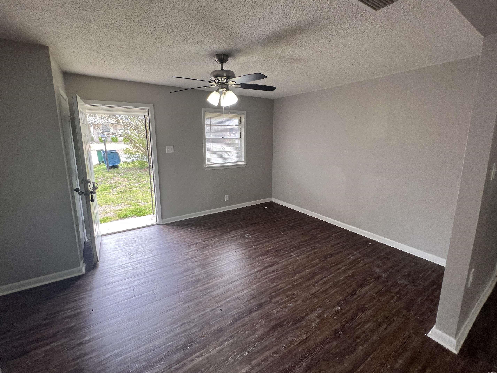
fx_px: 201
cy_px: 177
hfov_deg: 102.1
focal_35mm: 14
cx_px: 248
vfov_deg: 85.6
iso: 64
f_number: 1.8
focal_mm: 1.57
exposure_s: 1/99
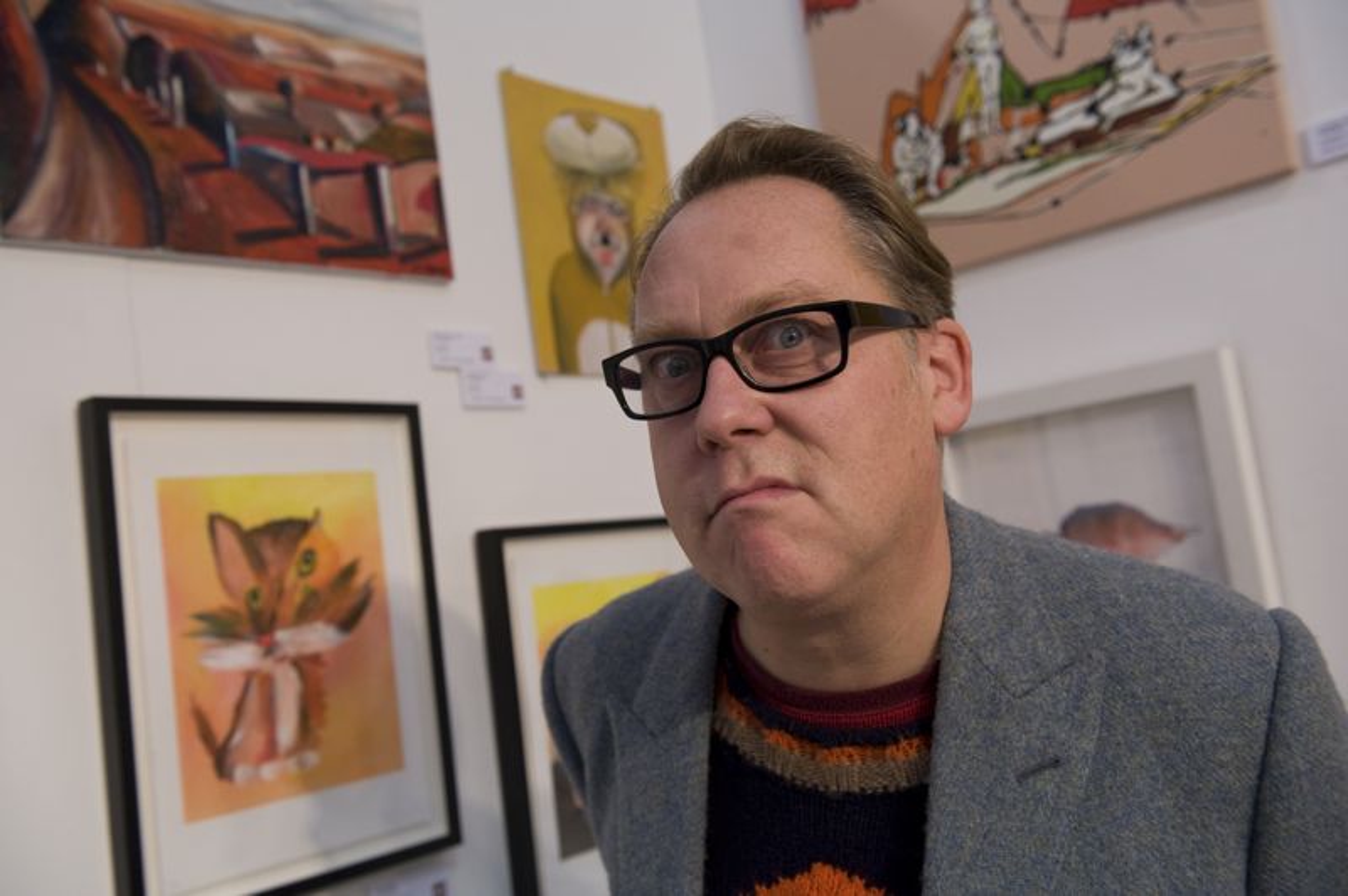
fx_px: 1272
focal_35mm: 34
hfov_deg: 55.8
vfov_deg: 38.8
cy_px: 448
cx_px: 674
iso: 1000
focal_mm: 34
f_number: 4
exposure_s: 1/320
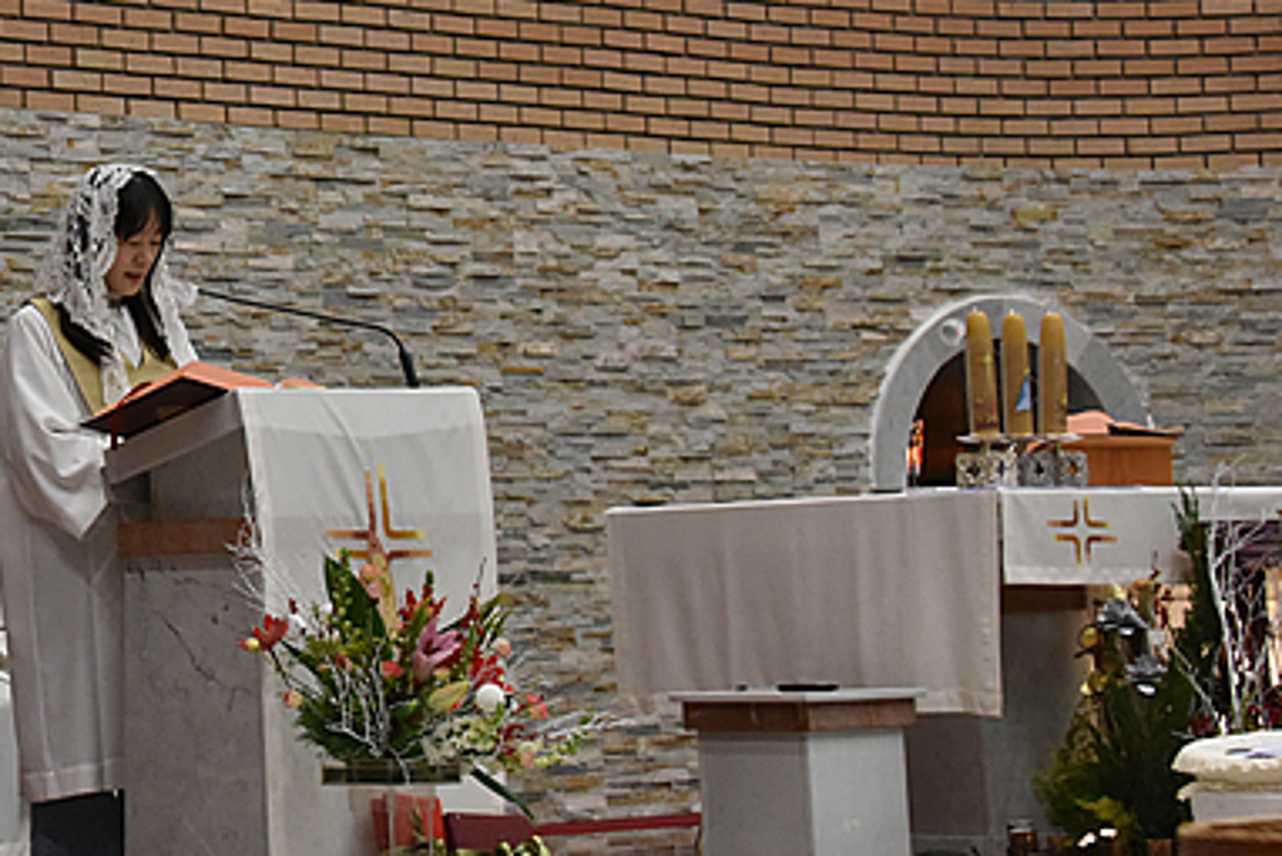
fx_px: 4025
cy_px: 252
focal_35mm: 113
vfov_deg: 12.1
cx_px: -23
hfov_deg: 17.6
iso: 2200
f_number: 5
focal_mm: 48
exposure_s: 1/125
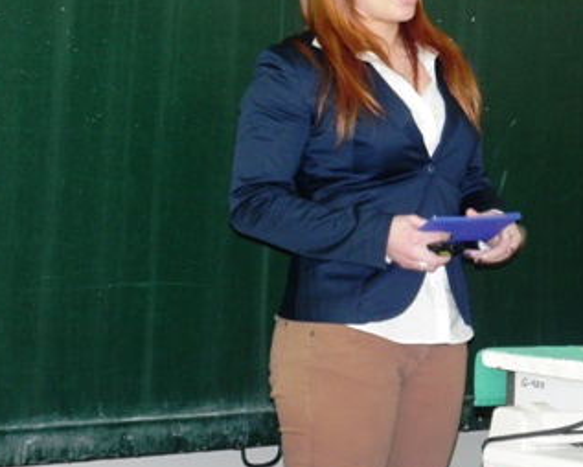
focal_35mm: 131
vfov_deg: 11.8
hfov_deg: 14.7
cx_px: 329
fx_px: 2262
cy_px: 171
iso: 341
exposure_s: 1/30
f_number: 4
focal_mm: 16.9
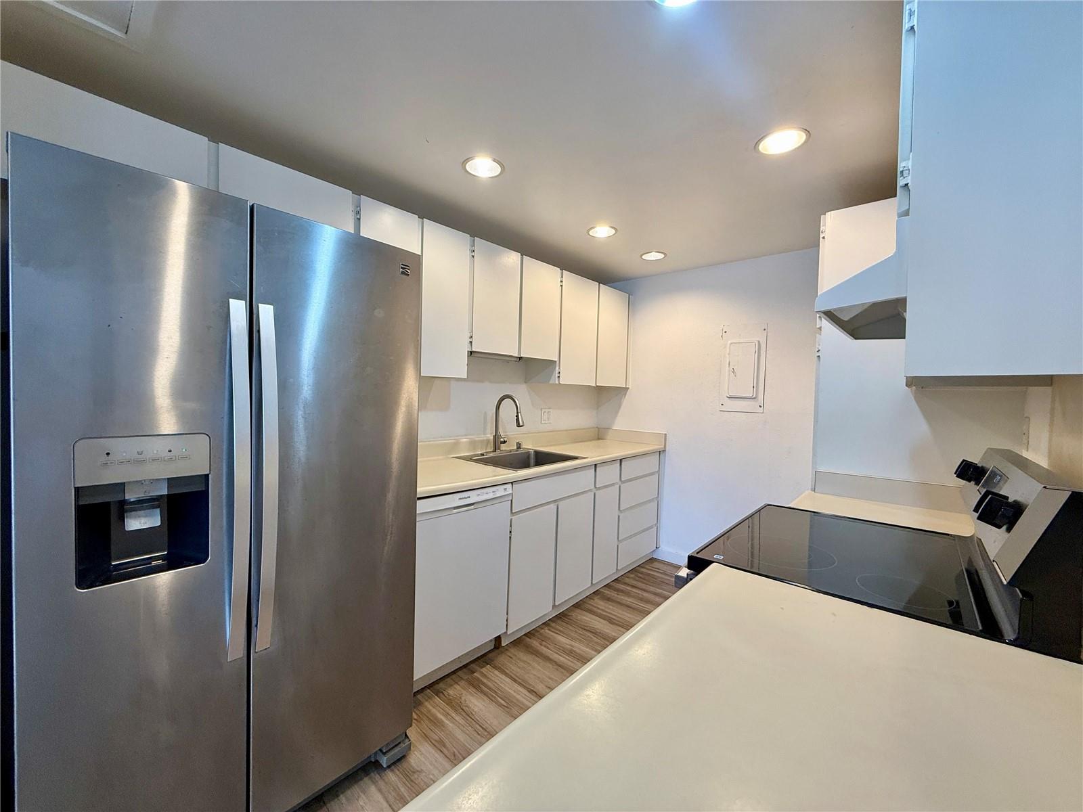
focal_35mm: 14
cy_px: 406
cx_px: 542
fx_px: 438
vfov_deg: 85.7
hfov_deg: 102.1
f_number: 2.2
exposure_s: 1/120
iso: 160
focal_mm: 2.22
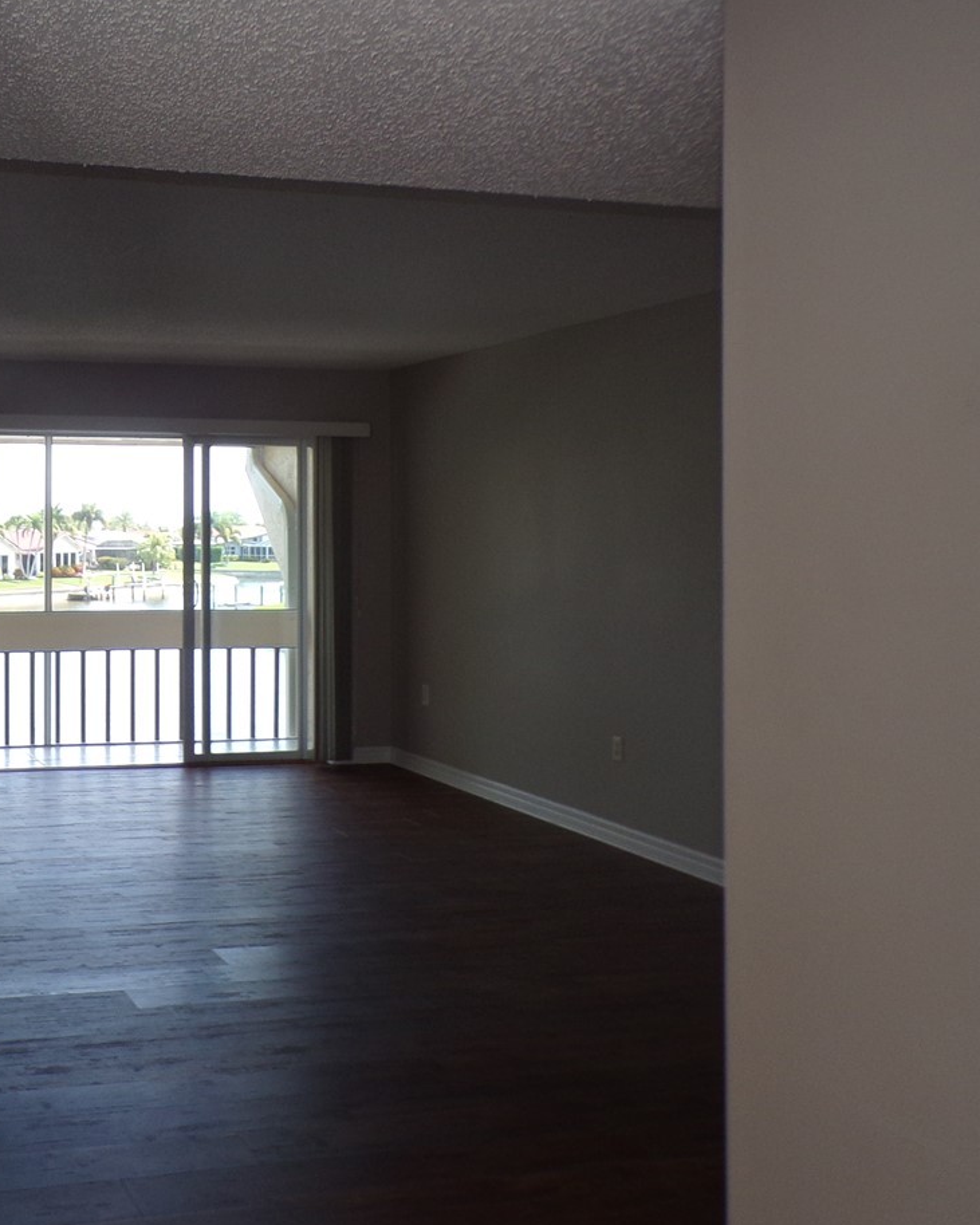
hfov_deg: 34.1
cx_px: 68
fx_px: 1487
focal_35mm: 41
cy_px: 492
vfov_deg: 44.6
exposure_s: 1/45
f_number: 4.3
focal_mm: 4.3
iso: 80
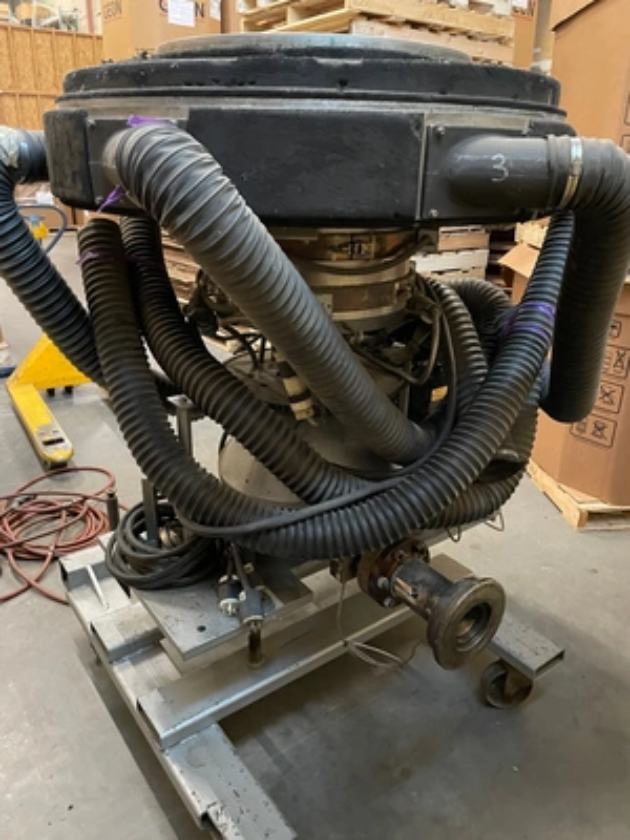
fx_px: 631
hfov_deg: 53.1
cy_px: 420
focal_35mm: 26
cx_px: 315
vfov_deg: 67.3
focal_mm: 4.2
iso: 800
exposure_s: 1/30
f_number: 1.6
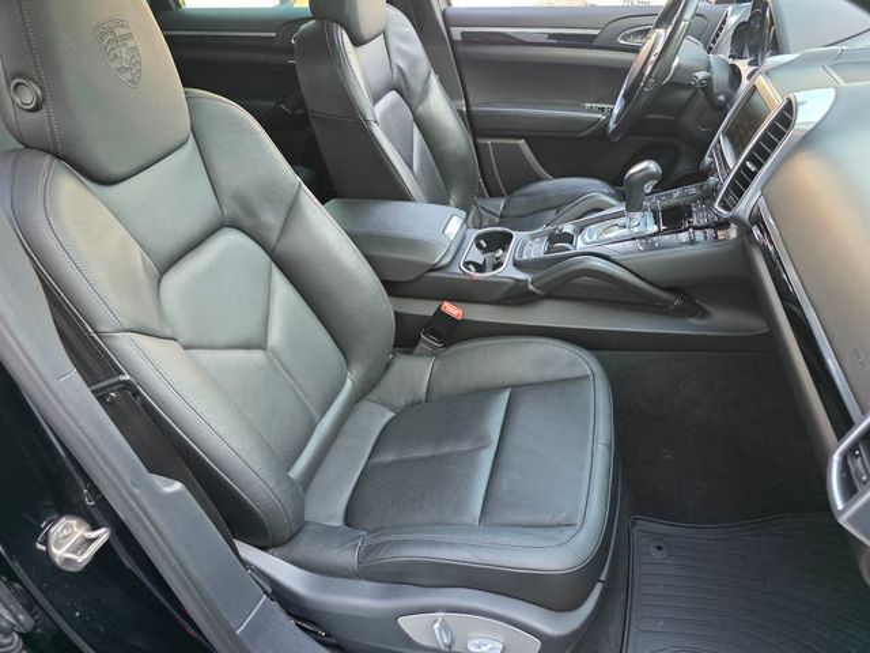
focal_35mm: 23
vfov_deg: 58.9
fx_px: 578
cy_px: 326
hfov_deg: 73.9
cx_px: 435
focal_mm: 6.3
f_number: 1.7
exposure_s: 1/180
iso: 160
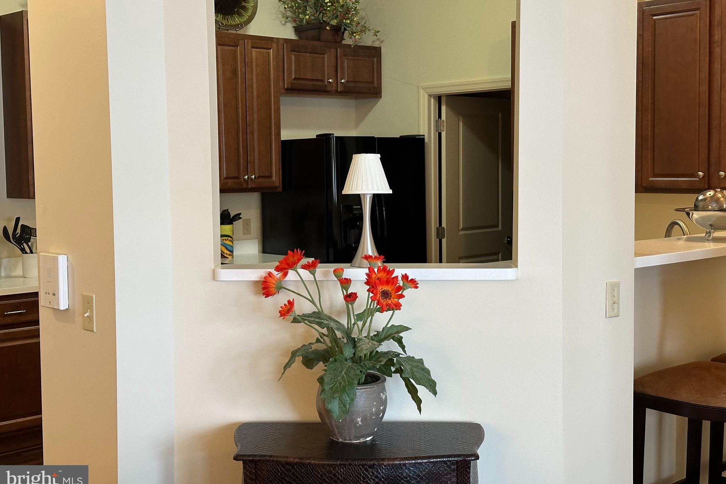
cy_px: 222
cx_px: 363
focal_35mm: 50
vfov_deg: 27.0
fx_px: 1008
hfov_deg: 39.6
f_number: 1.78
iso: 250
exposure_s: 1/60
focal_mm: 6.86
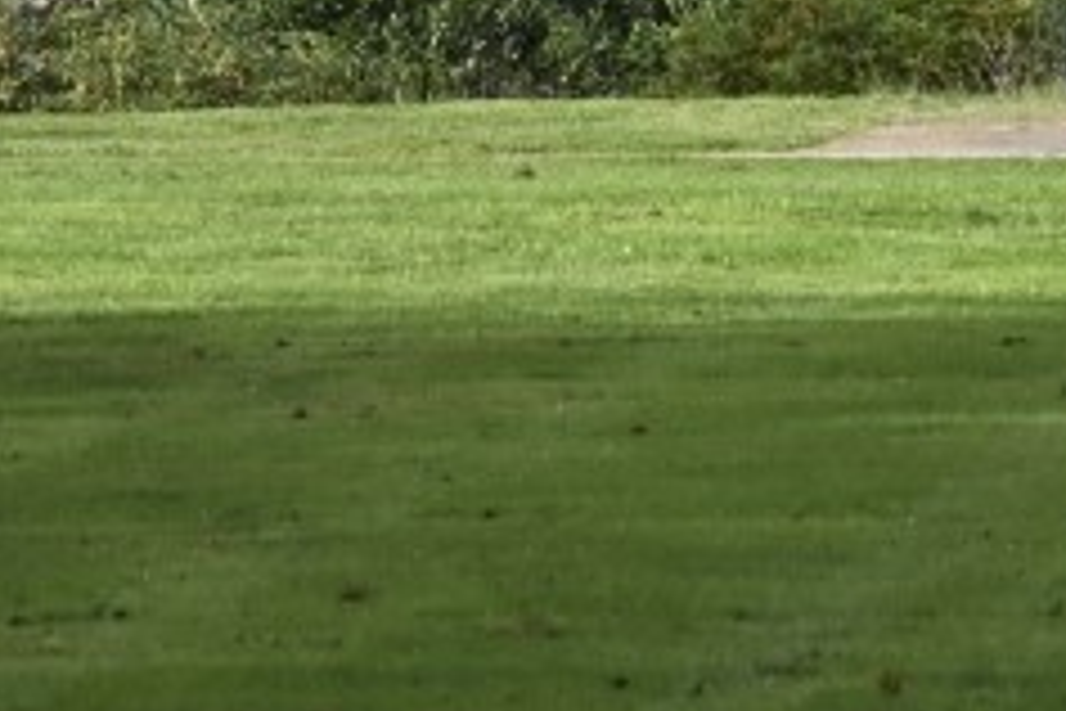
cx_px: 1545
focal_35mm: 603
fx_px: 17854
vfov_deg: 2.3
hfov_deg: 3.4
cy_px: -950
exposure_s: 1/800
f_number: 7.1
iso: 200
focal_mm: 88
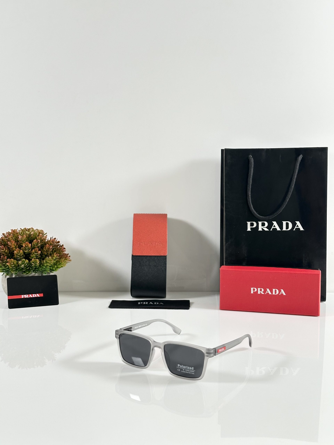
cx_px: 167
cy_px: 222
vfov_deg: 39.7
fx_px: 618
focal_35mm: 48
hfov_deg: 30.3
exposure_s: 1/100
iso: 100
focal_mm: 6.86
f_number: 1.78
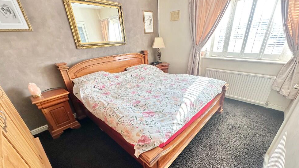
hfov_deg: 99.3
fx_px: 127
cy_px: 101
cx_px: 155
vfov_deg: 66.4
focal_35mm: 16
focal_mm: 2.22
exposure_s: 1/99
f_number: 2.2
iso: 125
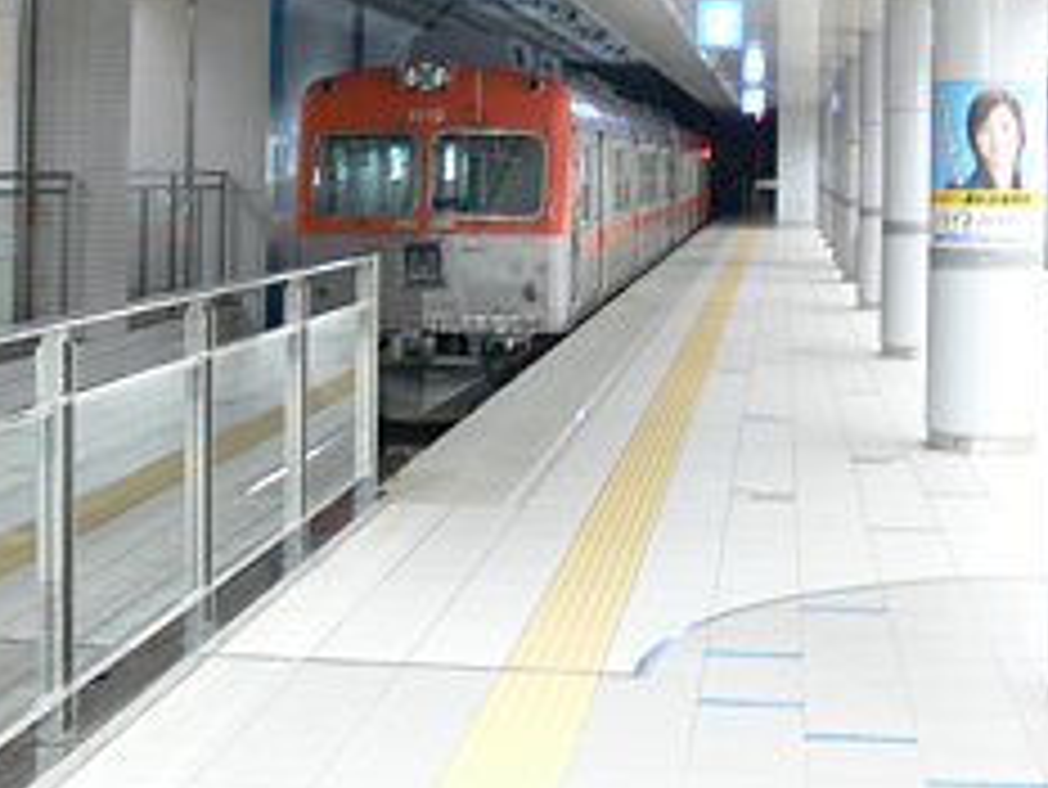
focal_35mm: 60
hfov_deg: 32.2
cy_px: 144
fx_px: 1817
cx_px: 522
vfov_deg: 24.0
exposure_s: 1/8
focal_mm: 7.4
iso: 200
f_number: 2.8
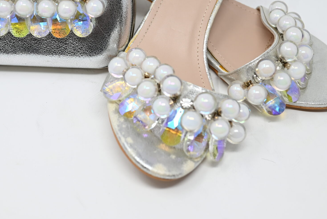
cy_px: 40
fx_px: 636
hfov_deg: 28.8
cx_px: 135
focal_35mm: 70
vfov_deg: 19.3
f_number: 4.5
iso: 400
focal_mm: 40
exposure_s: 1/250
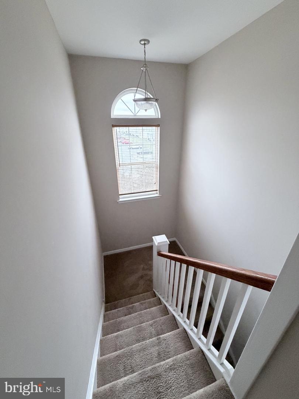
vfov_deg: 102.1
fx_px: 161
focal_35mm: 14
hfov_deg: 85.7
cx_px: 150
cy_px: 200
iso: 400
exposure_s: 1/60
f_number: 2.2
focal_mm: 2.22
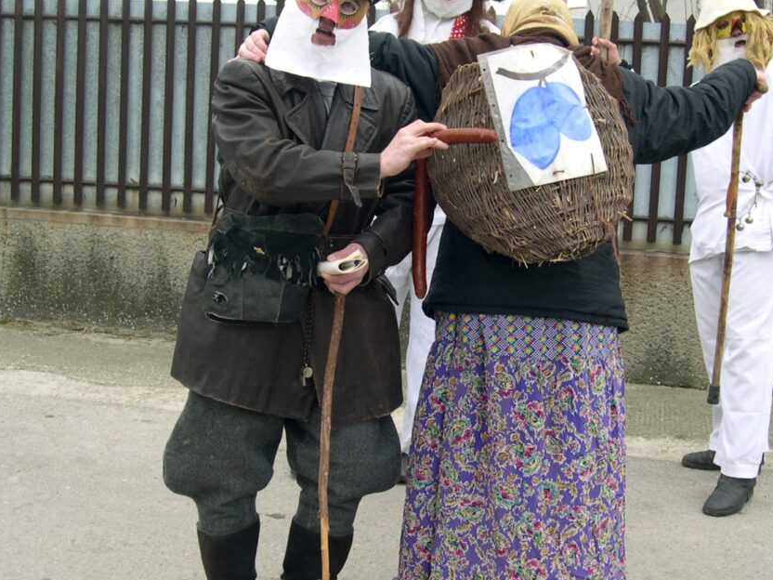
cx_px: 435
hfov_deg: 30.2
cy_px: 282
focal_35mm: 64
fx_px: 1429
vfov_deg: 22.9
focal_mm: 11.1
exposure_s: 1/162
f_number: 3.2
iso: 100
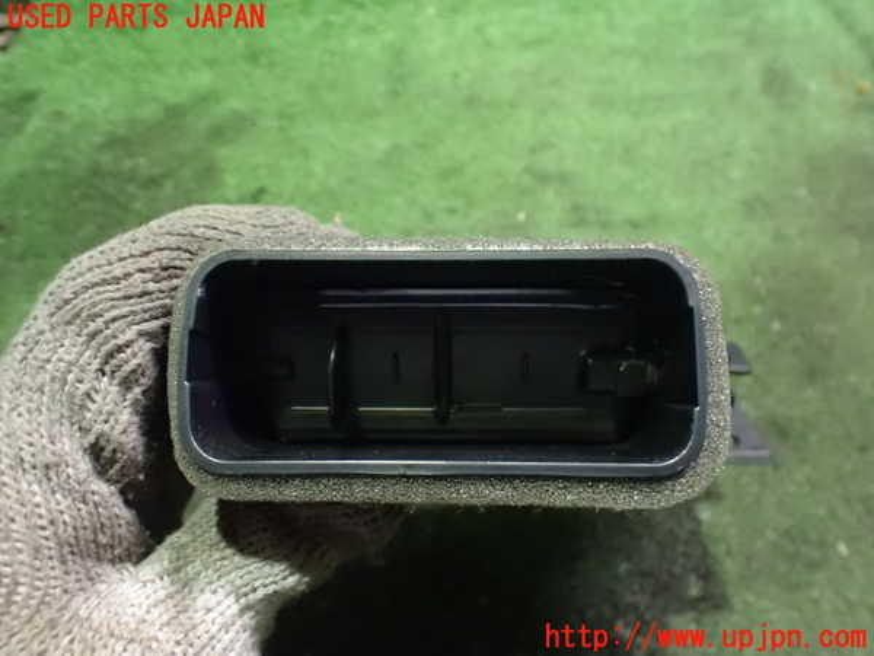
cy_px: 328
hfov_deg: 60.0
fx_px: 757
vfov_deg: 46.8
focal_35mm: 30
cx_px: 437
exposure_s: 1/30
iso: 1600
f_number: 2.3
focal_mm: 5.4
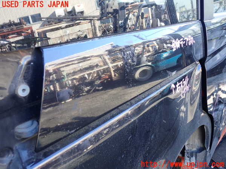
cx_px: 113
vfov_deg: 46.8
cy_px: 84
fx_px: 196
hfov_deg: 60.0
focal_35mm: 30
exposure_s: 1/60
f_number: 2.3
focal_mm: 5.4
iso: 100
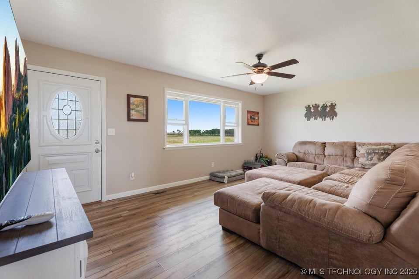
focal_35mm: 16
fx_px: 186
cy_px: 140
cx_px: 210
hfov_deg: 96.7
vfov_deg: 73.7
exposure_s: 1/2.5
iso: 200
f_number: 8
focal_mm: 16
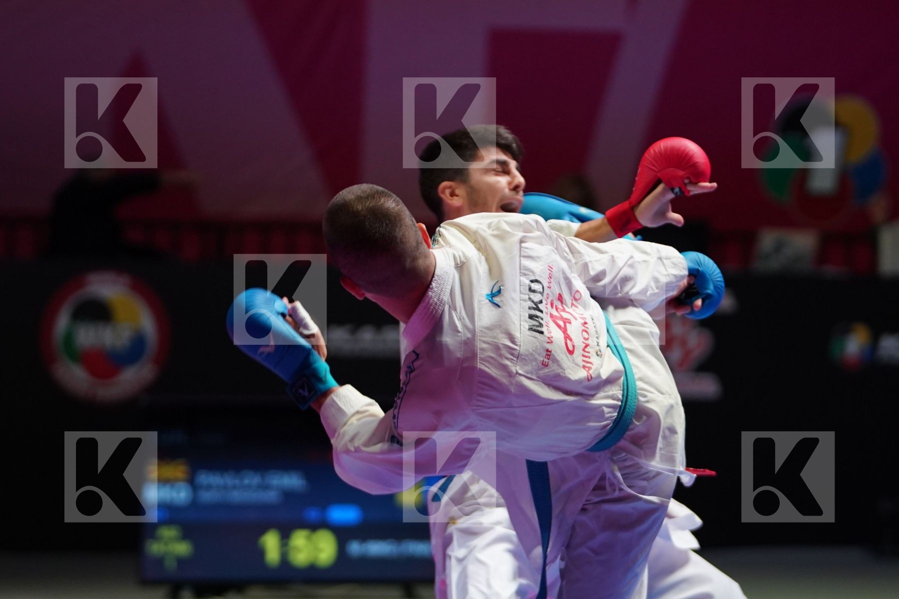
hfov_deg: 11.8
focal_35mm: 174
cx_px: 450
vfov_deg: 7.9
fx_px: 4345
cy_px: 300
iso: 2000
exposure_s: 1/1000
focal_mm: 116
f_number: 2.8
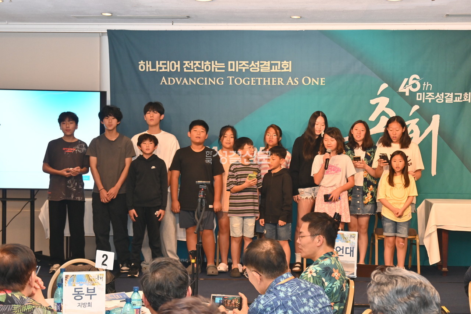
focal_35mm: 63
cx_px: 236
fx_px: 824
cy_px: 157
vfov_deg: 21.6
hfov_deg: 31.9
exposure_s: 1/60
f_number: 5.6
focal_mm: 42
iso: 900
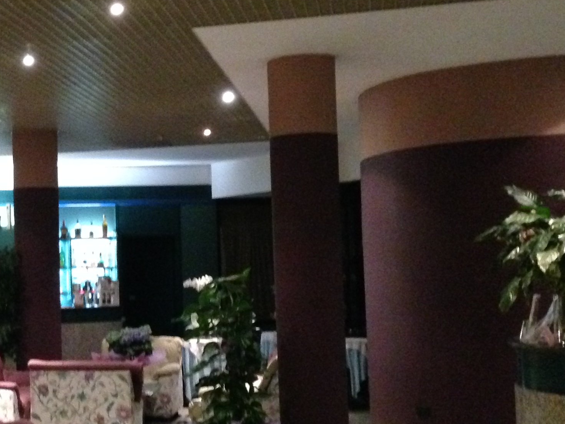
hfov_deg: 25.4
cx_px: 1
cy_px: 225
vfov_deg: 20.2
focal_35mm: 73
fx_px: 1192
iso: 800
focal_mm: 4.12
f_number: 2.4
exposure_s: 1/15
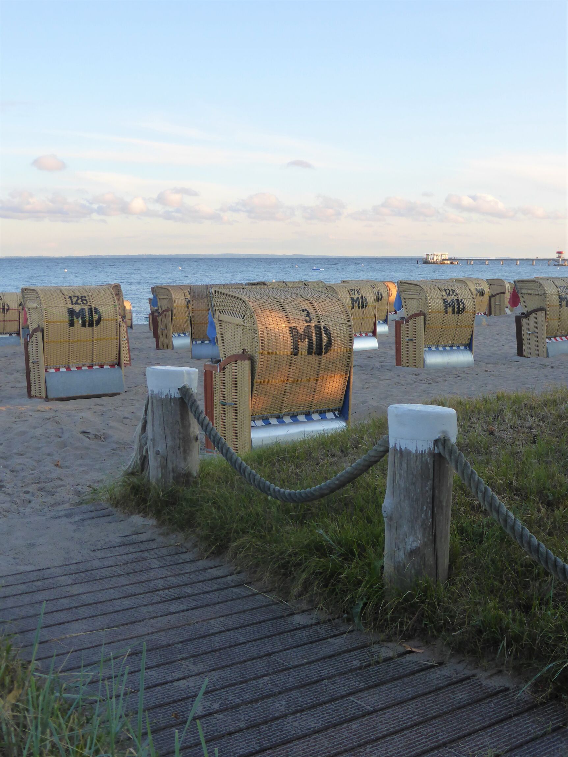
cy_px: 378
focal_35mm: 46
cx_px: 284
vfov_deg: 41.2
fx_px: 1006
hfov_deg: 31.5
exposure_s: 1/160
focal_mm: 7.9
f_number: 4.1
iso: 160
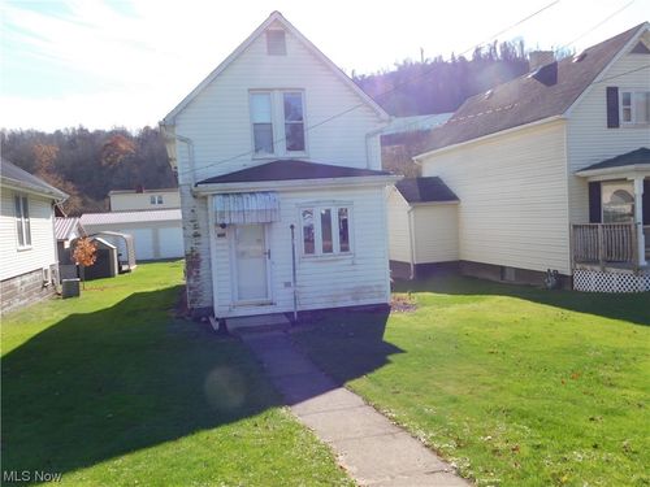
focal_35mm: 30
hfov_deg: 60.0
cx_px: 325
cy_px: 244
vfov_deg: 46.8
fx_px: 563
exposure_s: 1/800
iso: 125
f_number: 3.2
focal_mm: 5.3
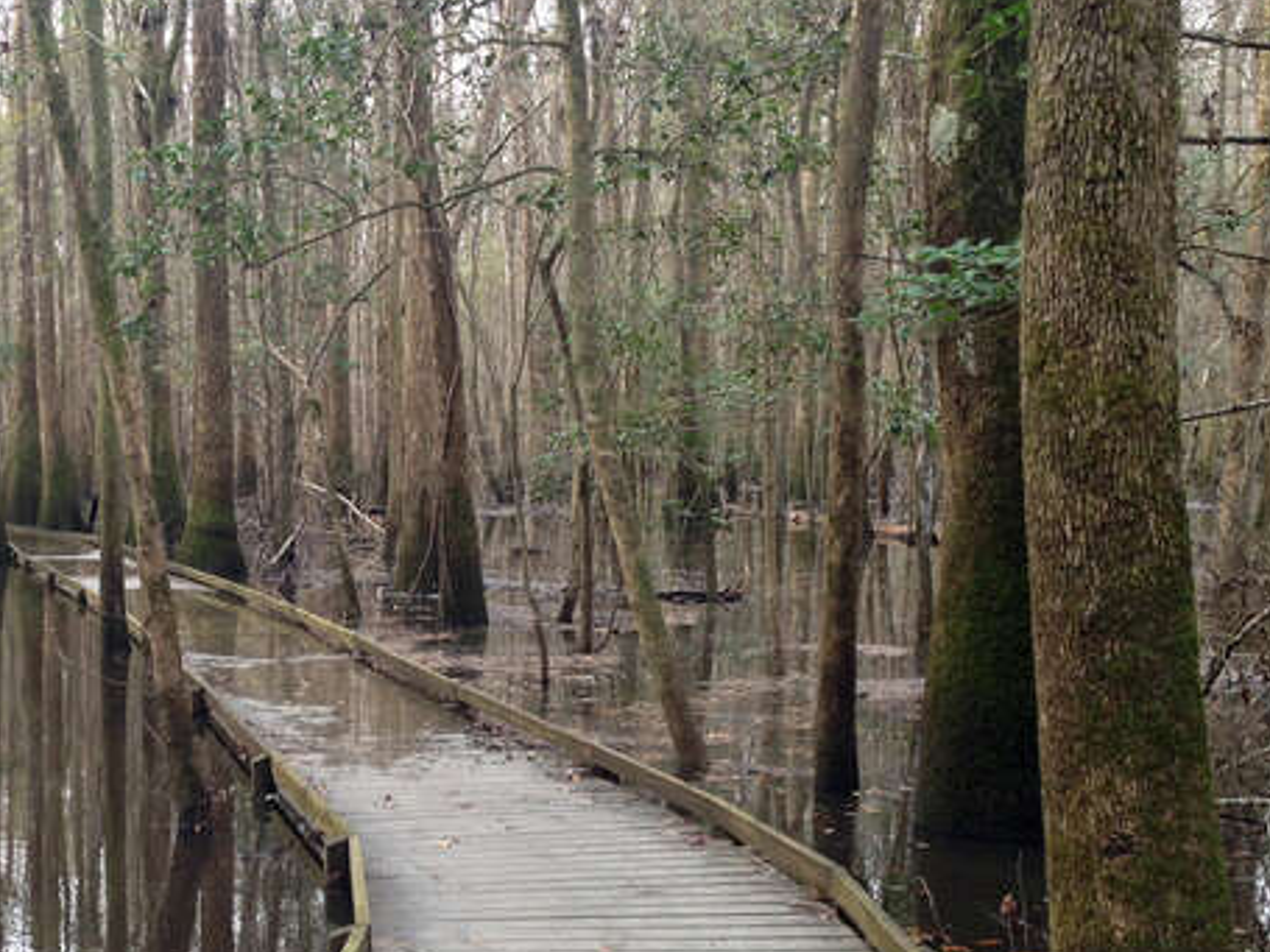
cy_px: 667
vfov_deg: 25.0
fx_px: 2127
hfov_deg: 32.6
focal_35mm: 58
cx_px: 327
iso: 64
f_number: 2.4
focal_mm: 4.12
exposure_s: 1/60
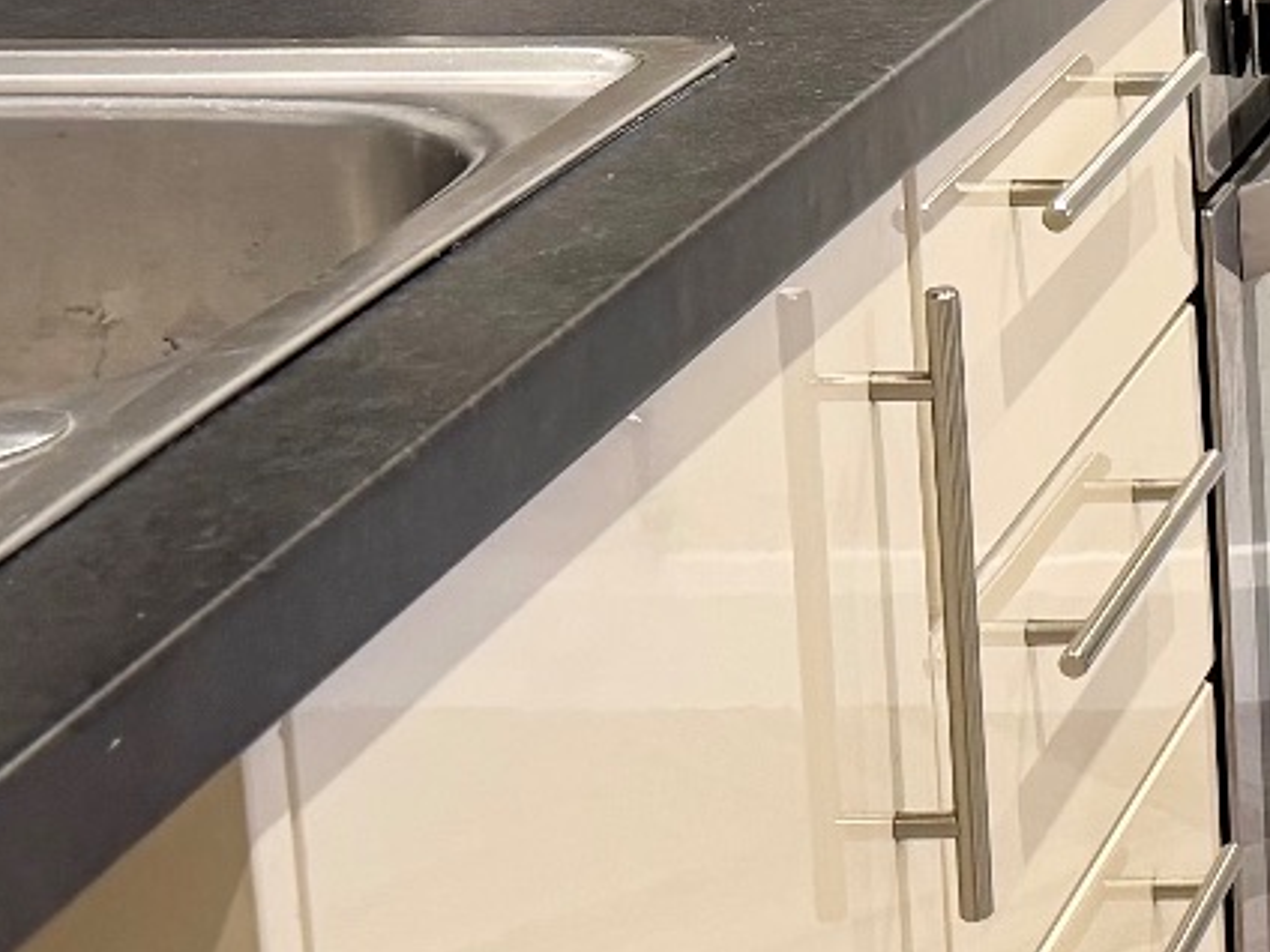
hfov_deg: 15.3
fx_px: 4256
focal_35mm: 116
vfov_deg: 12.5
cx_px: 2043
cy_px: -144
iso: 160
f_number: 1.78
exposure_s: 1/50
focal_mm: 6.76
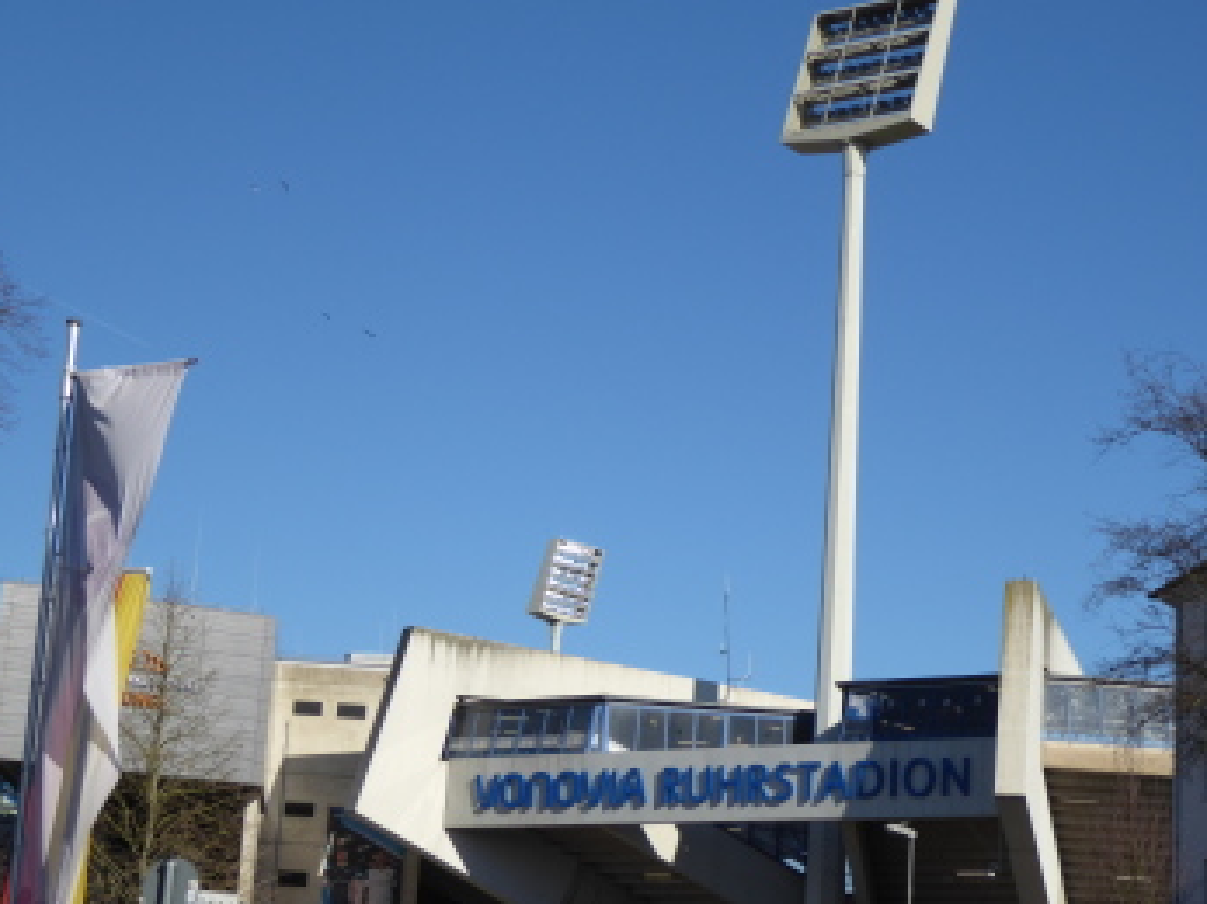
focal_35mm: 74
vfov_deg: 19.9
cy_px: 532
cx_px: 696
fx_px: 2579
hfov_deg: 26.3
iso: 80
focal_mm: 10.3
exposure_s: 1/800
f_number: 4.2
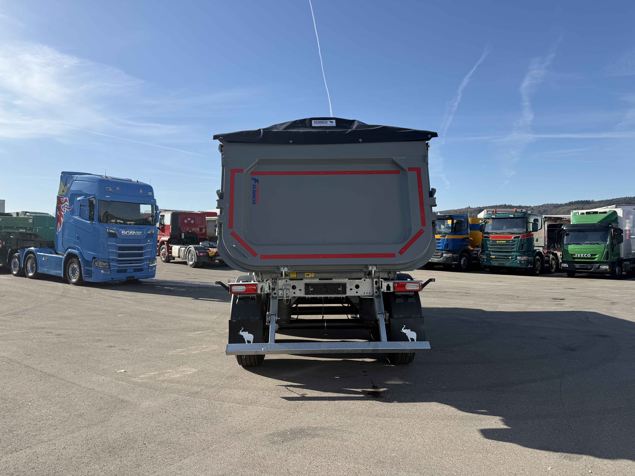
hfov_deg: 71.6
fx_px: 440
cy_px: 238
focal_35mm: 24
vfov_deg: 56.8
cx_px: 318
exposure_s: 1/4167
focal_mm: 6.76
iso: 80
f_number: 1.78
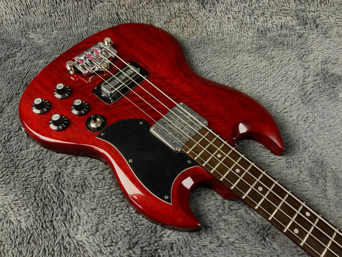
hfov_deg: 61.7
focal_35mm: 29
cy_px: 128
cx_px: 171
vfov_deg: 48.2
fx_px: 287
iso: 125
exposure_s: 1/50
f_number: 1.8
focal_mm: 3
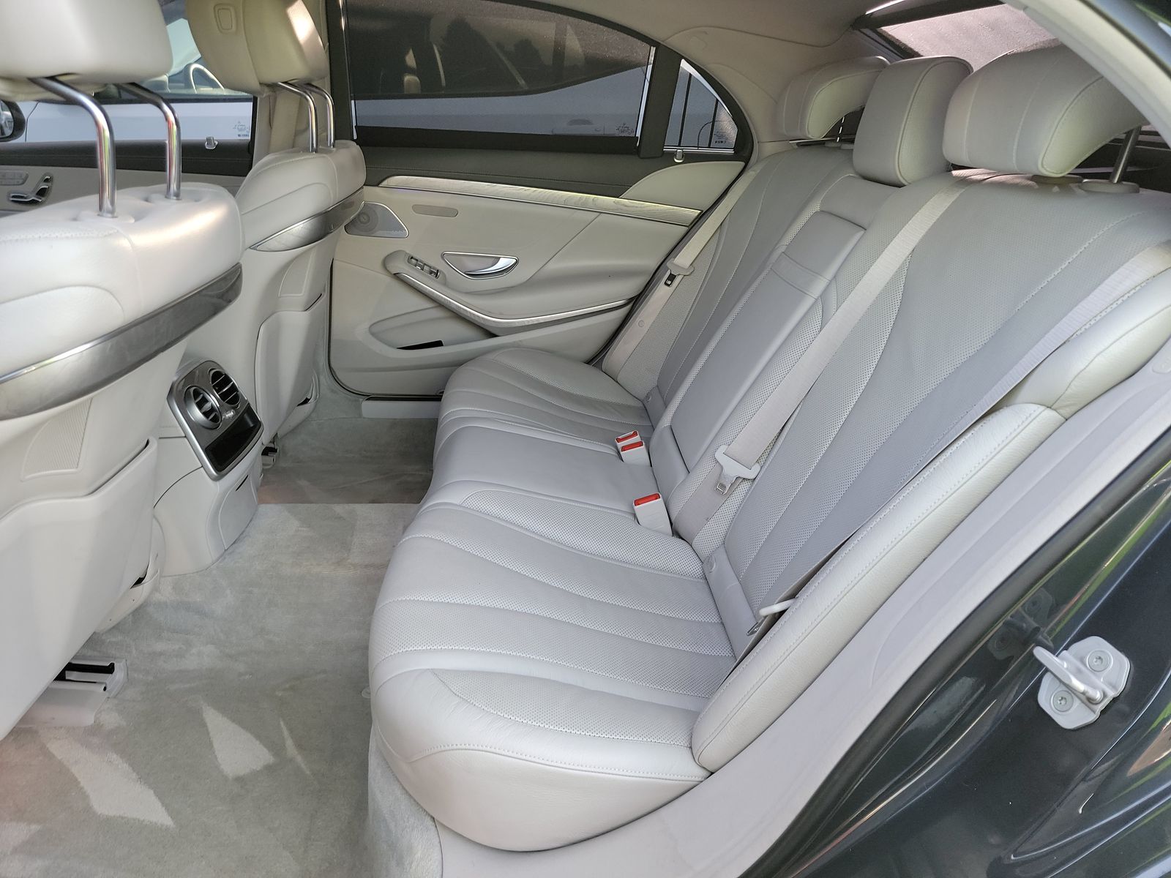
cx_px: 586
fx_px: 812
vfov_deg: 56.8
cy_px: 439
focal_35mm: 24
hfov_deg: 71.6
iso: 133
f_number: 1.8
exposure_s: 1/59
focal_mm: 6.7
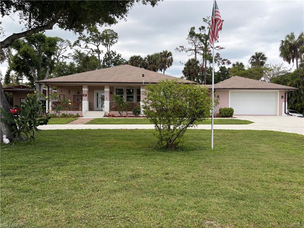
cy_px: 114
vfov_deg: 53.1
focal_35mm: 26
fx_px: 228
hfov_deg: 67.3
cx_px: 152
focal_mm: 5.96
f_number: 1.6
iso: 50
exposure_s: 1/840
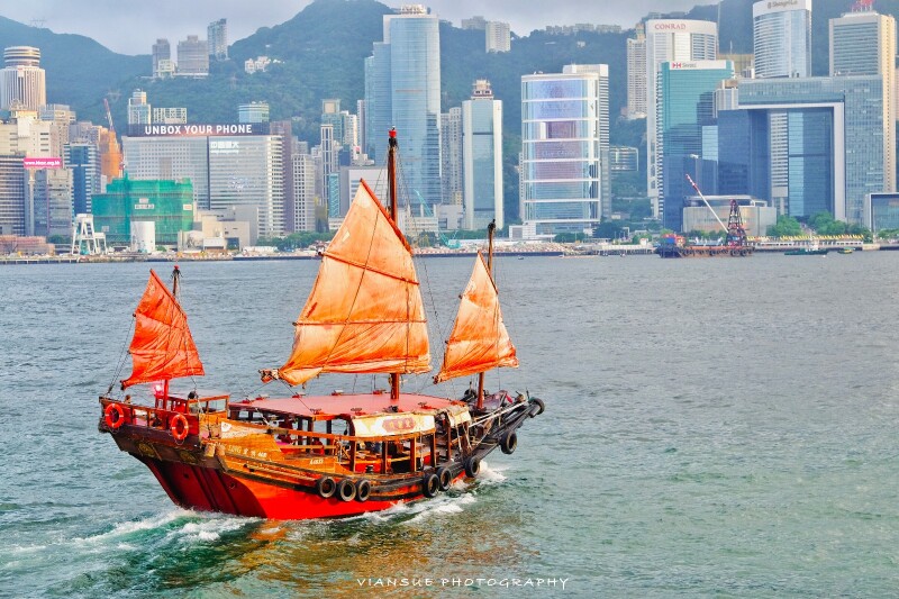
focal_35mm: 75
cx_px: 450
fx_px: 1872
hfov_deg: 27.0
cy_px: 300
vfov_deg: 18.2
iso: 800
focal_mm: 50
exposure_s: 1/240
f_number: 5.6
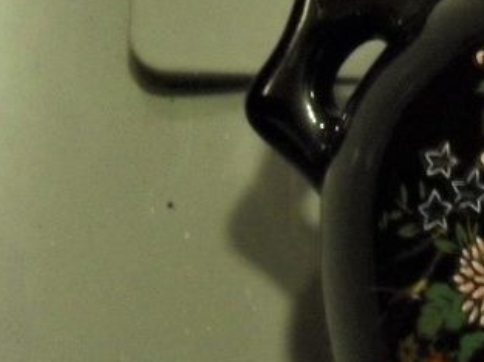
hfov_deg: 16.1
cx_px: 725
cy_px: 187
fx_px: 1564
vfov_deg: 13.2
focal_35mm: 112
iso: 400
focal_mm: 6.3
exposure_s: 1/10
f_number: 3.2
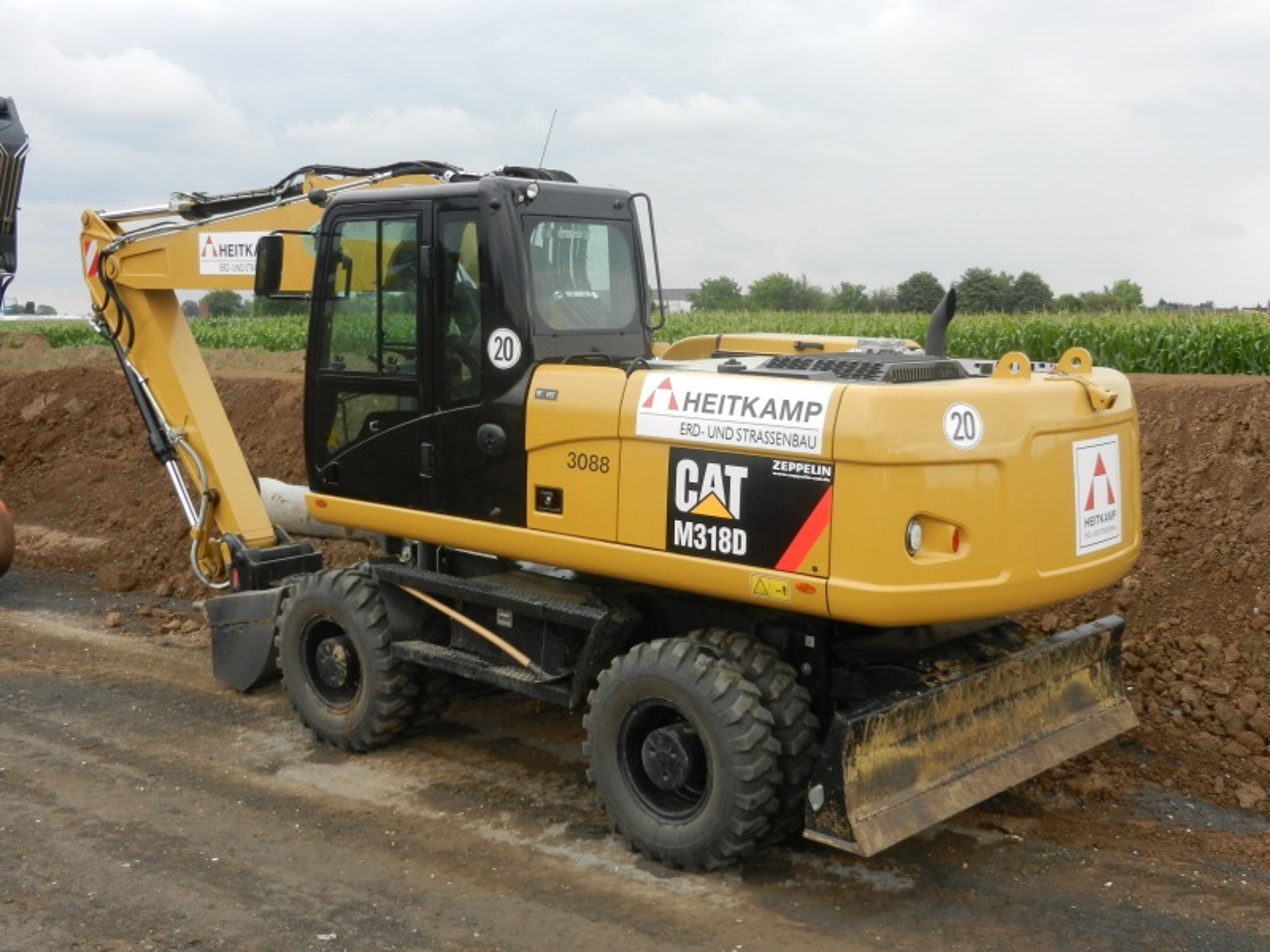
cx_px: 635
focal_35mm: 38
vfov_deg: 37.7
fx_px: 1394
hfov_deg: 49.0
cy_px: 476
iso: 160
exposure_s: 1/320
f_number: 4
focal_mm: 6.9
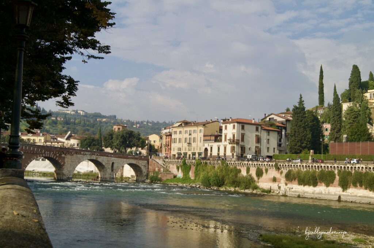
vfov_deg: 29.8
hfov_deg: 43.7
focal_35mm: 45
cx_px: 187
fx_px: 467
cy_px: 124
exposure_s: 1/100
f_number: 10
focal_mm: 30
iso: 100
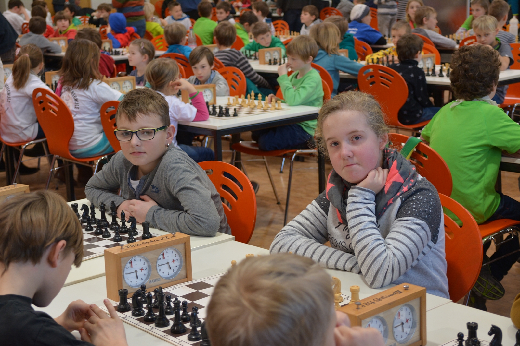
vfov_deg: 20.2
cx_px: 260
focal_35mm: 68
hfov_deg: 29.9
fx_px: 975
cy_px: 173
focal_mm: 45
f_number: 4.8
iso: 720
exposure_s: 1/60
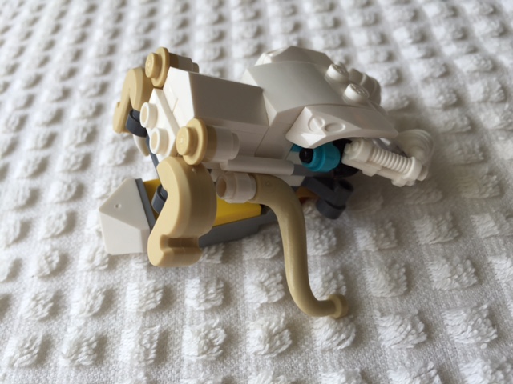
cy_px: 192
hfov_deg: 61.7
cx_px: 256
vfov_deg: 48.2
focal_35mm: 29
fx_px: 430
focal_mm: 4.15
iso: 32
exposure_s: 1/168
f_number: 2.2
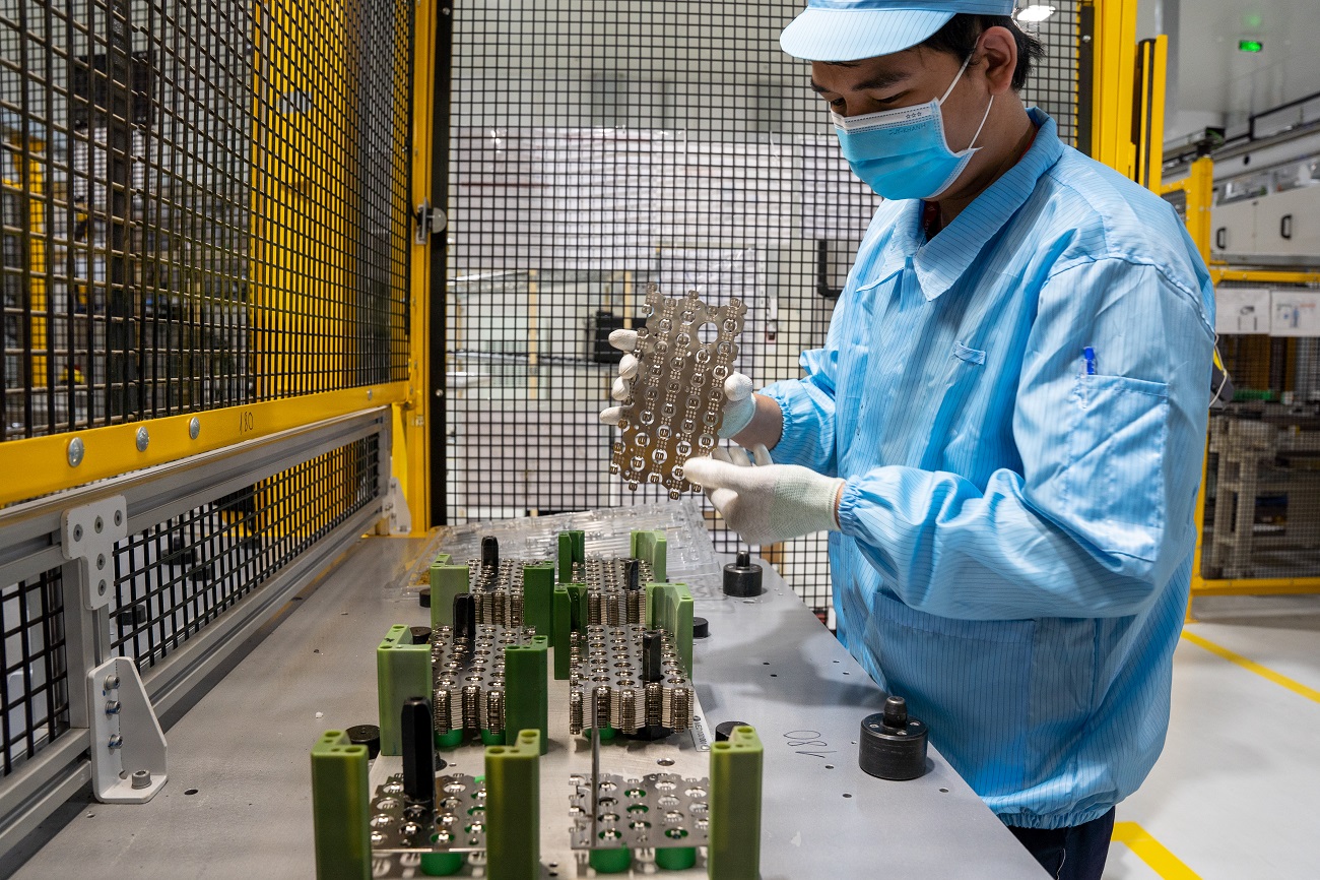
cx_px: 660
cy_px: 440
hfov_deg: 73.8
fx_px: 880
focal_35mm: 24
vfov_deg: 53.1
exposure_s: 1/125
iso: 800
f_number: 5
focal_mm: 24
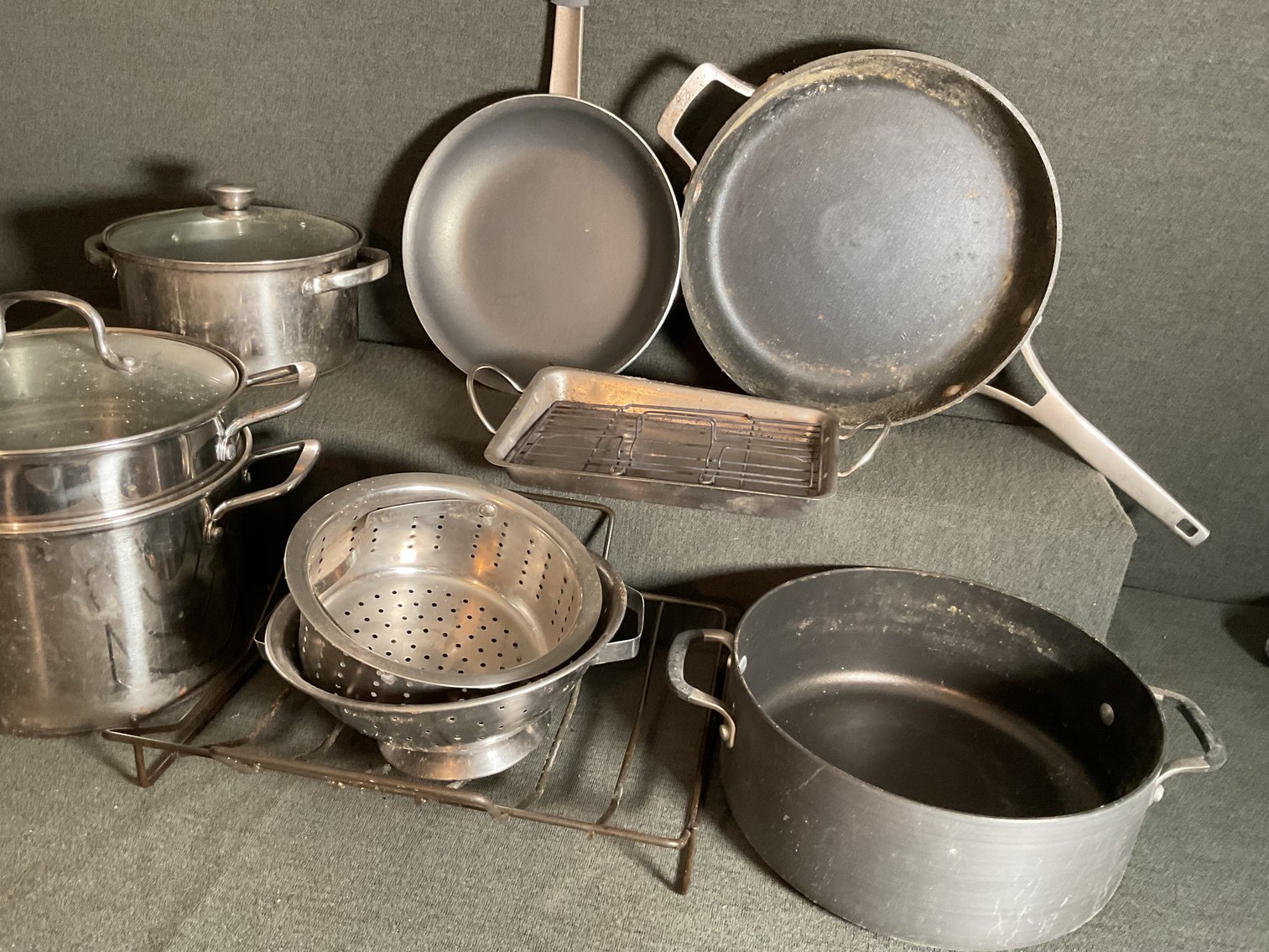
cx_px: 634
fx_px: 1063
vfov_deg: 48.2
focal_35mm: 29
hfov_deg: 61.7
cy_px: 476
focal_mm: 3
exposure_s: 1/60
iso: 200
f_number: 1.8
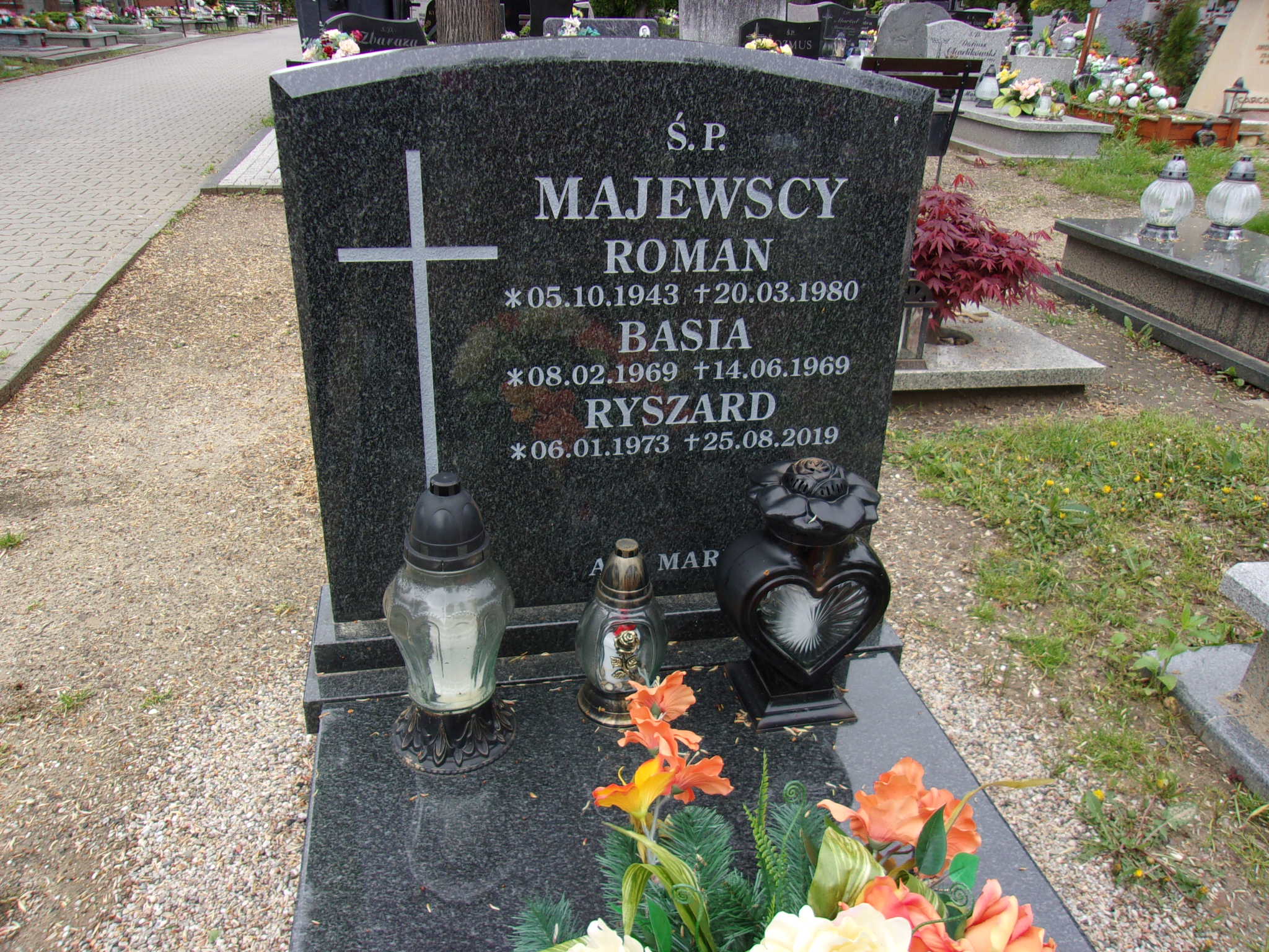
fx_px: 990
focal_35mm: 27
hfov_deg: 65.3
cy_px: 476
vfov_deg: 51.4
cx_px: 634
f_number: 3
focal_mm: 4.9
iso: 80
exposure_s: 1/110
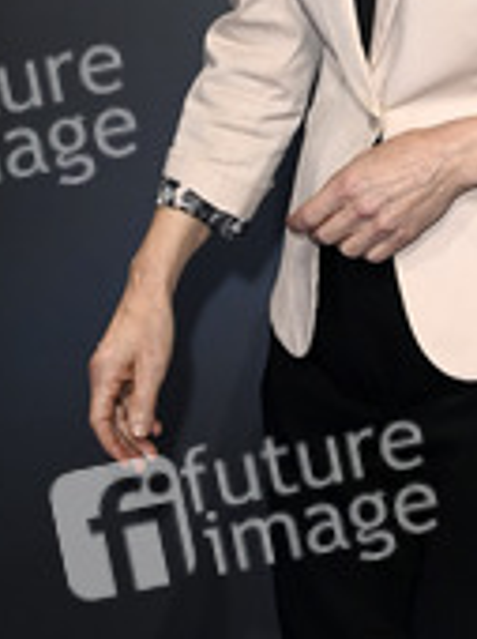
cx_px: 353
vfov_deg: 8.3
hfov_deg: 6.2
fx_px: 4384
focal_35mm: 238
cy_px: -53
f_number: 5.6
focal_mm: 105
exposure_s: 1/250
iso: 640
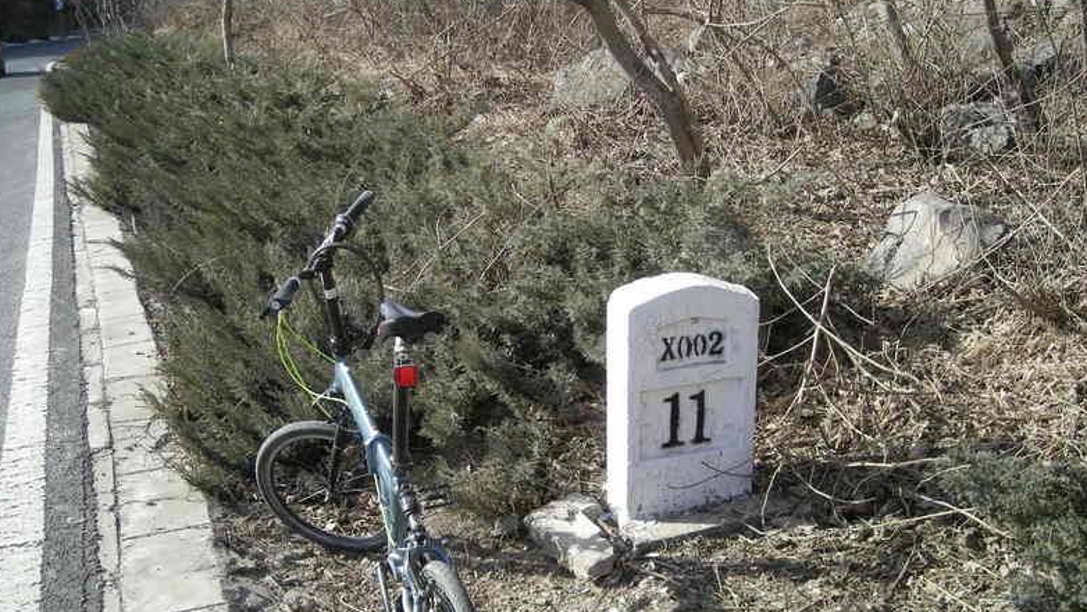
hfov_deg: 51.6
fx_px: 1124
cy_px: 309
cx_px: 546
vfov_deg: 30.4
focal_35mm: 39
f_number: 2.8
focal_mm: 5.7
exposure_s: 1/378
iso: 50
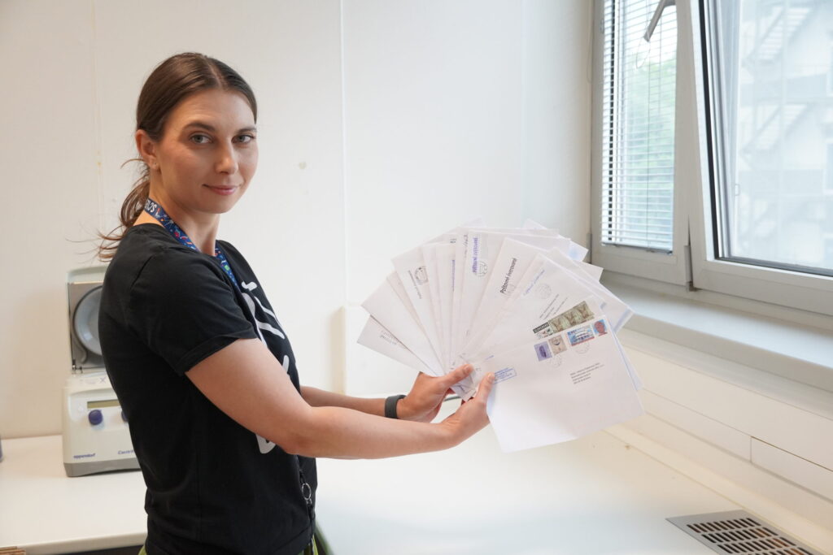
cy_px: 278
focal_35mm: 45
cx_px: 416
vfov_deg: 29.9
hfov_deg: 43.6
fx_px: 1041
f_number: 4.5
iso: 2000
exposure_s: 1/160
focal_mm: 30
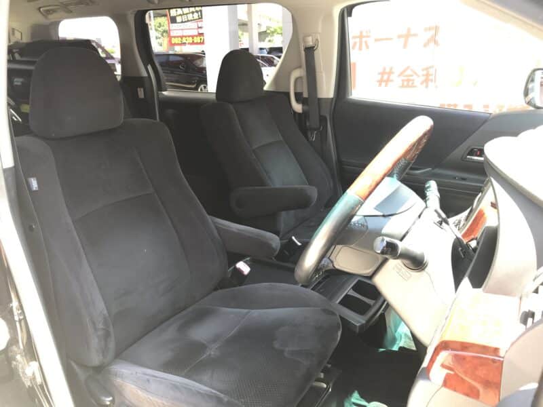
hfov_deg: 63.4
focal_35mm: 28
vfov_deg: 49.7
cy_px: 204
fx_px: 439
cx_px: 272
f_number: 1.8
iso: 25
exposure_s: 1/40
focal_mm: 3.99
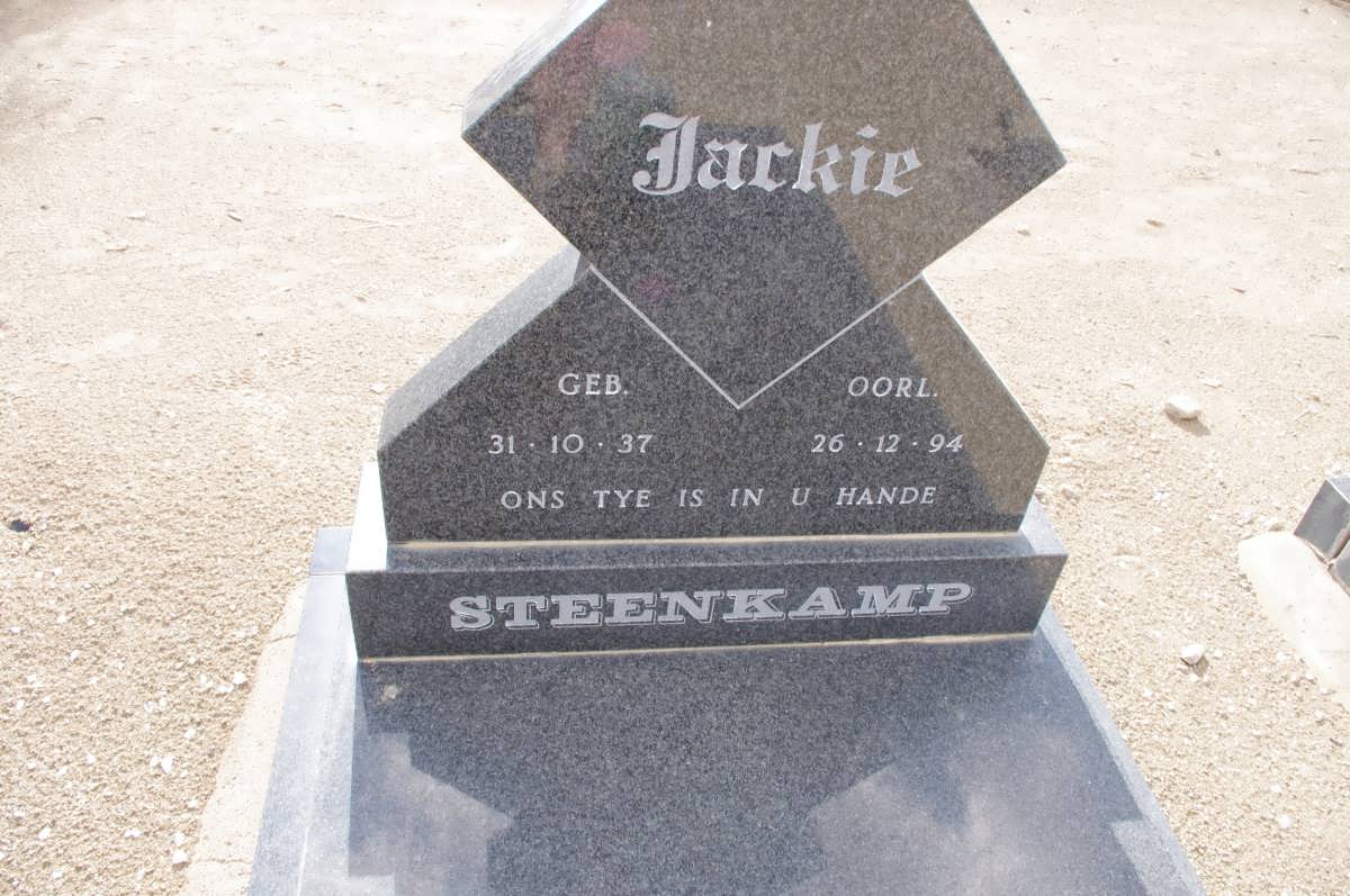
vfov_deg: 47.8
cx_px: 675
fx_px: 1011
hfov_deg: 67.4
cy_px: 448
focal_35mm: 27
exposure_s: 1/125
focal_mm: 18
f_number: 11
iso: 800
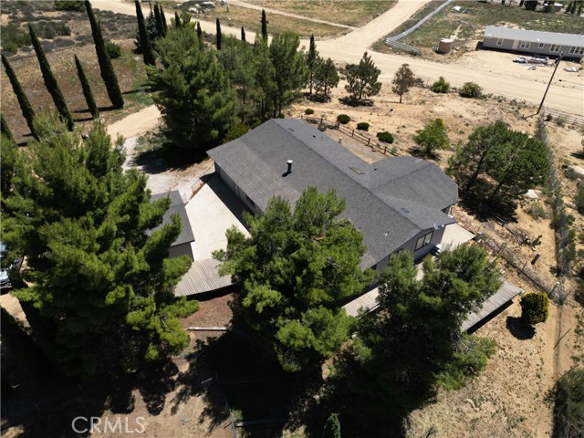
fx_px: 405
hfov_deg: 71.6
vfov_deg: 56.8
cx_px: 292
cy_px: 219
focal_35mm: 24
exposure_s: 1/2500
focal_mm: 6.72
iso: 100
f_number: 1.7
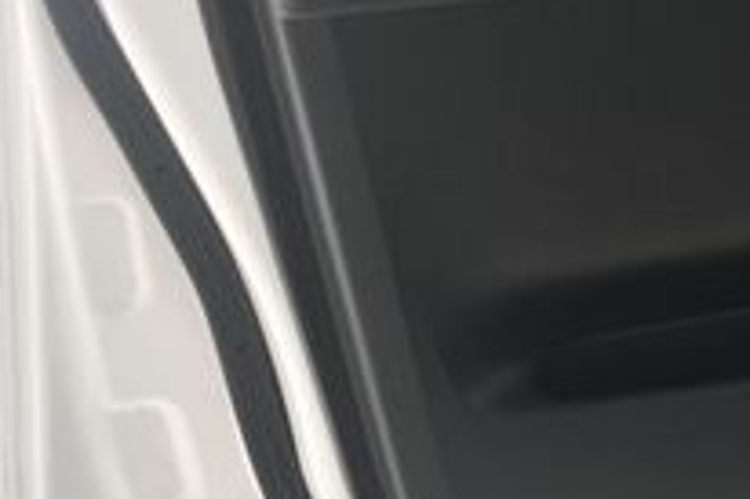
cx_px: 958
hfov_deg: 16.1
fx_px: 2519
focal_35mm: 121
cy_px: -160
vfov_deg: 11.0
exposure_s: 1/160
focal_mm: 26
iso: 100
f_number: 5
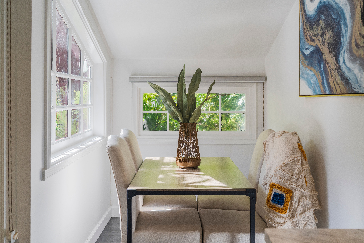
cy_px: 122
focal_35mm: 35
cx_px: 182
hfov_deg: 54.4
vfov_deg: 37.9
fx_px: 354
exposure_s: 1/40
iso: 400
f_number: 5.6
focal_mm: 35
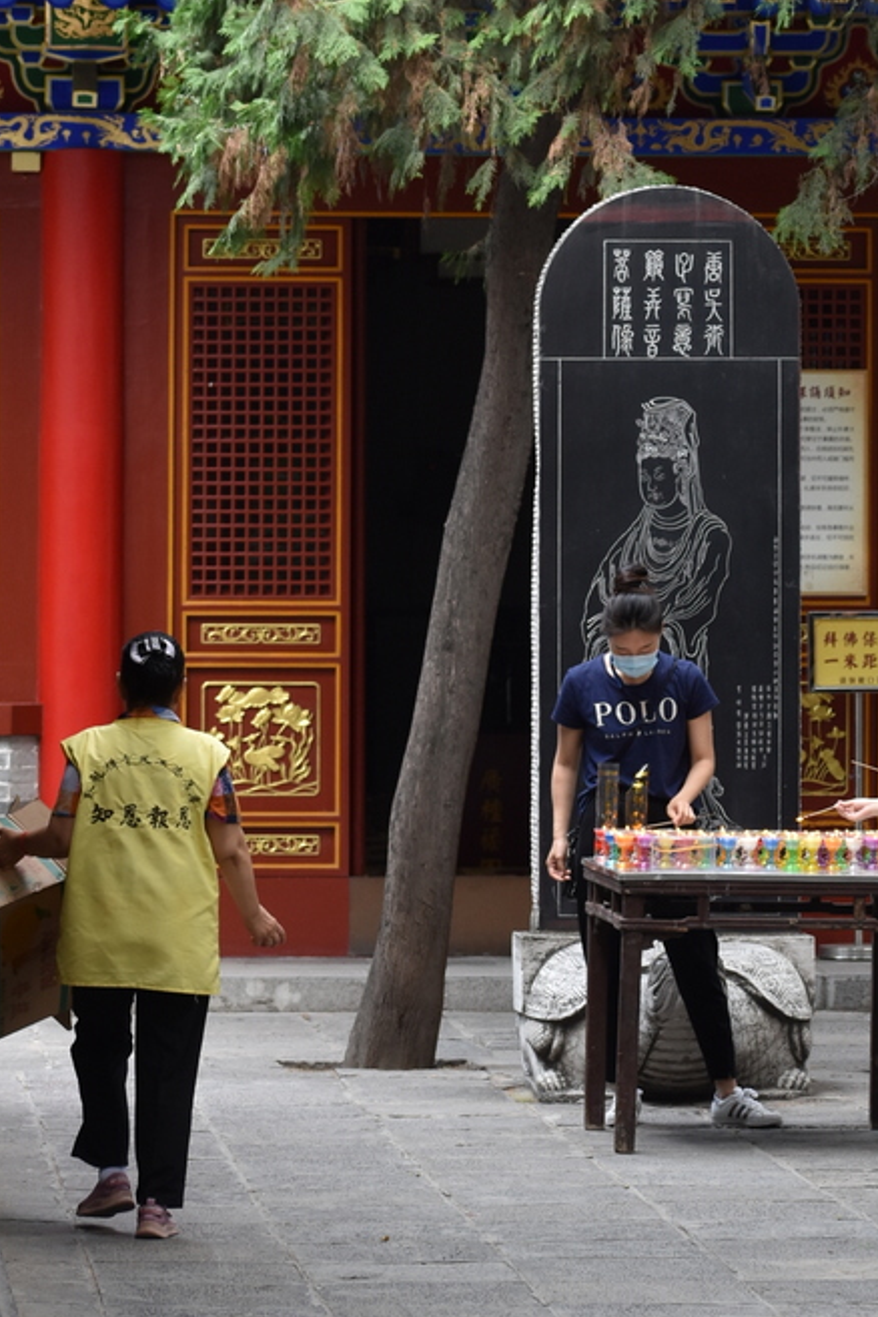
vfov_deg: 10.7
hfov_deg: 7.2
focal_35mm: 192
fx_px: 7023
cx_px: 394
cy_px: 343
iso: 400
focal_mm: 70
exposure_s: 1/250
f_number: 5
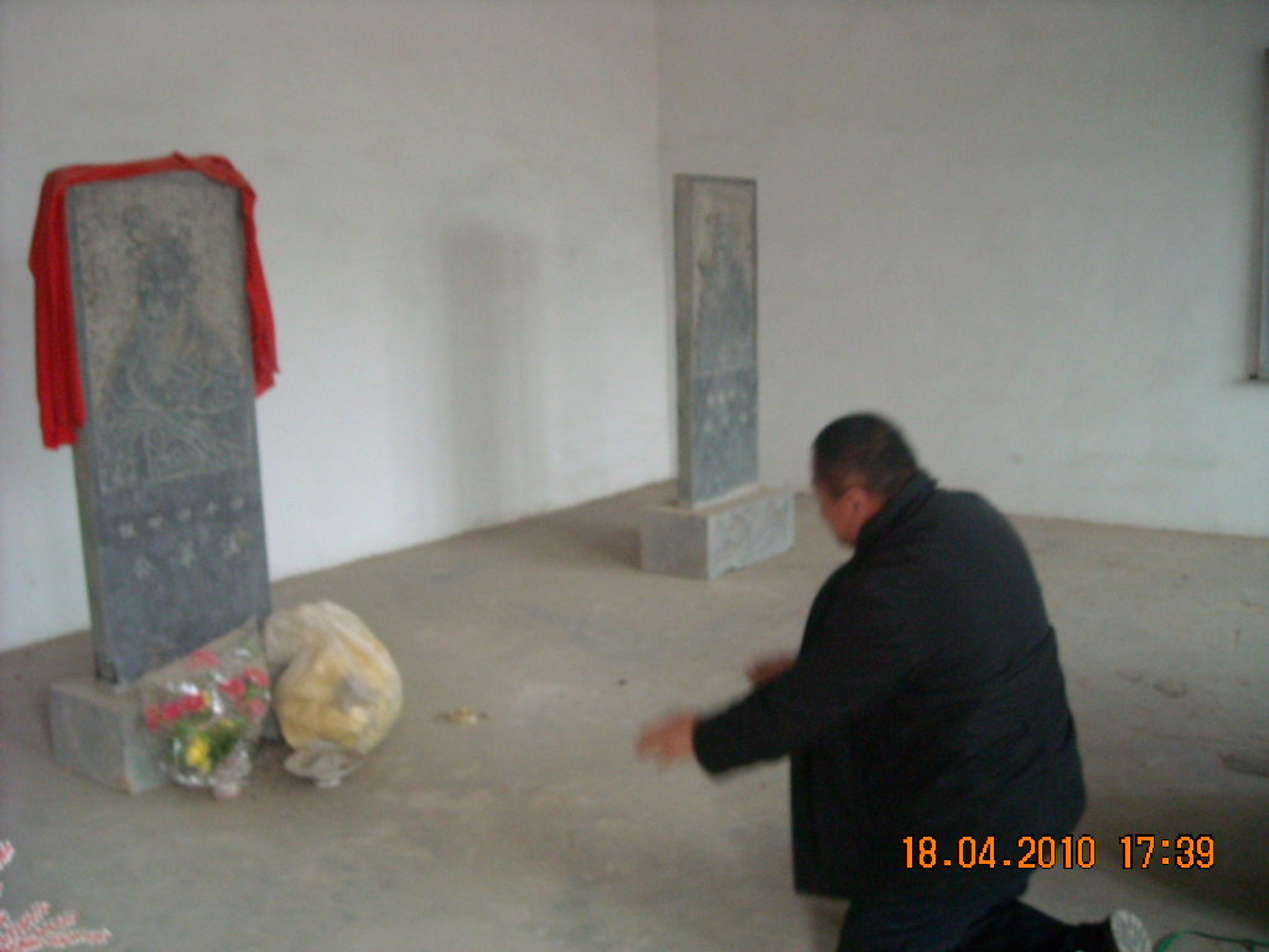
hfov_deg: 52.6
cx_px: 634
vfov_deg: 40.7
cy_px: 476
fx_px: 1283
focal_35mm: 35
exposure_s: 1/38
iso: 400
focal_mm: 5.7
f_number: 2.8
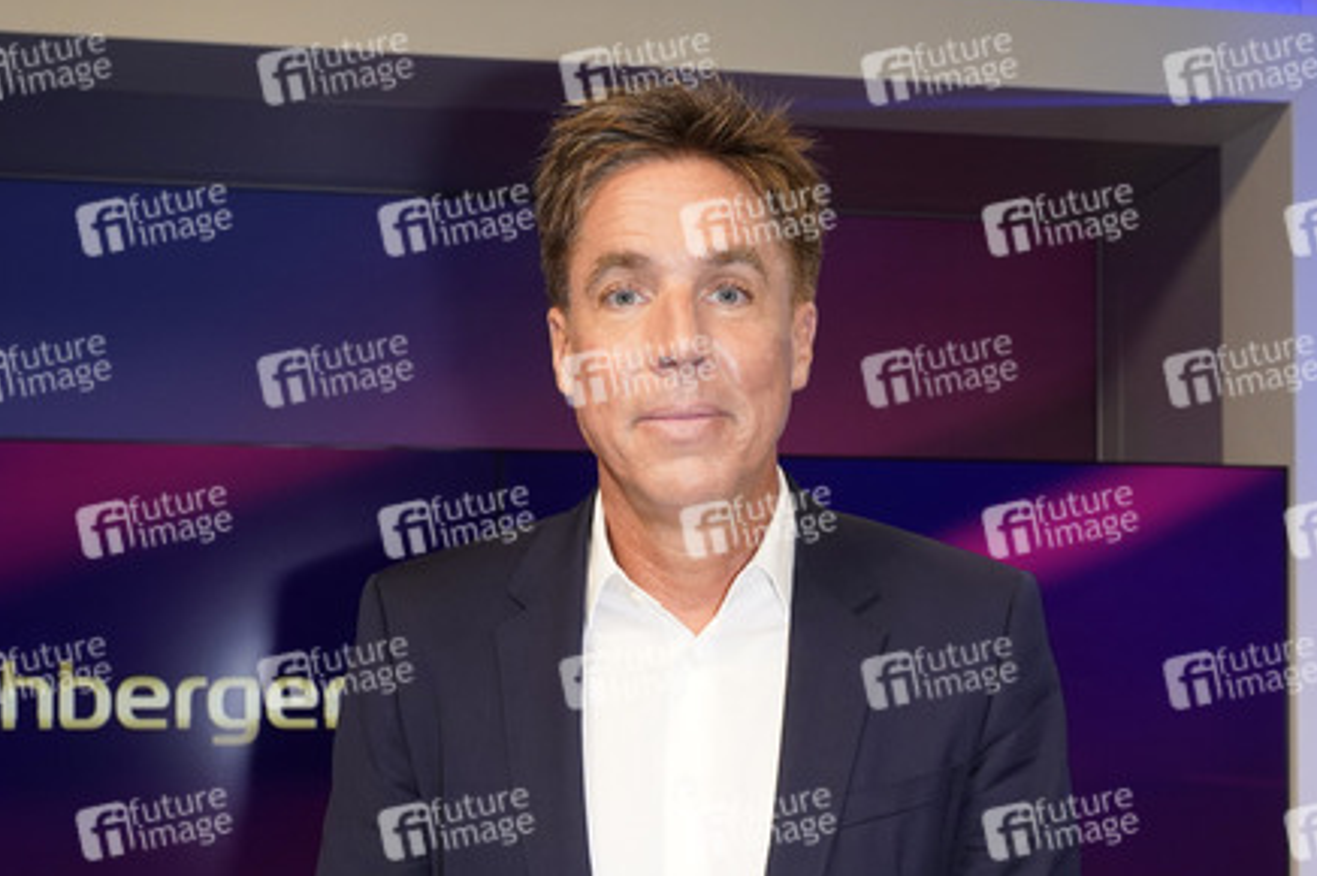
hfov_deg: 60.3
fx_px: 1133
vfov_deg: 42.3
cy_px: 447
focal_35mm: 31
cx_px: 678
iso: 2000
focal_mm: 30
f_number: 5.6
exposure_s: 1/160
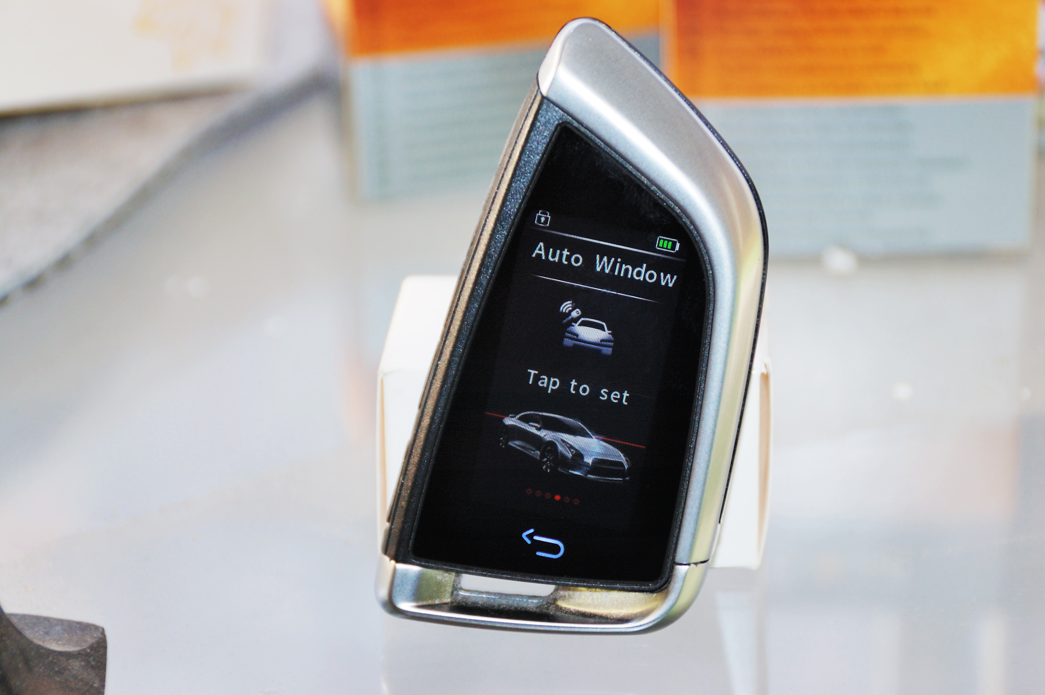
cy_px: 348
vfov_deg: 10.7
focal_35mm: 128
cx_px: 522
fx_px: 3698
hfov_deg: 16.1
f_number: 5.6
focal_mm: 85
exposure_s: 1/60
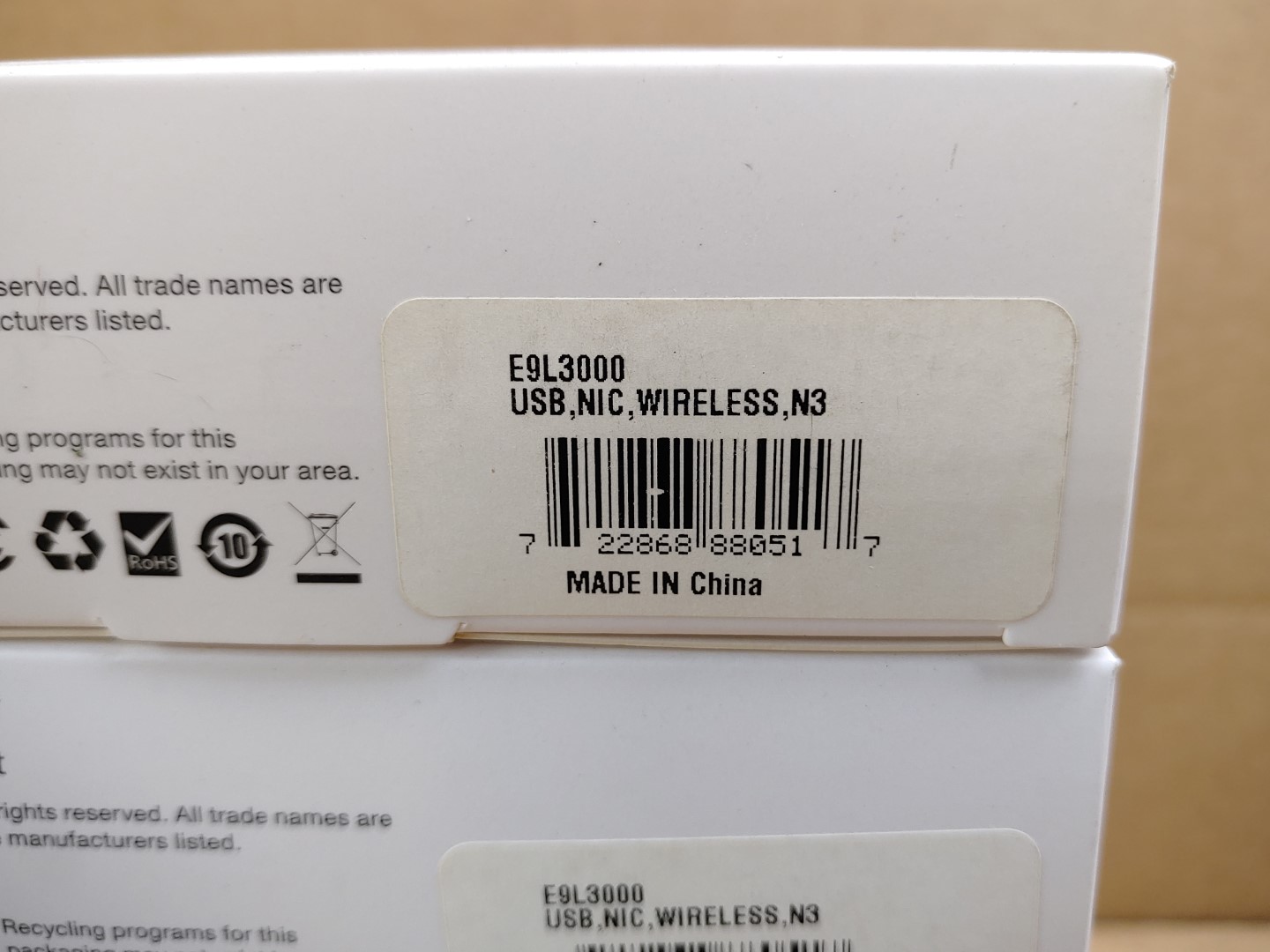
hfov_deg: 58.4
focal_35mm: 31
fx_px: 1137
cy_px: 476
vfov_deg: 45.4
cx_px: 635
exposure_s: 1/134
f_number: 1.8
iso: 50
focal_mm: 4.36
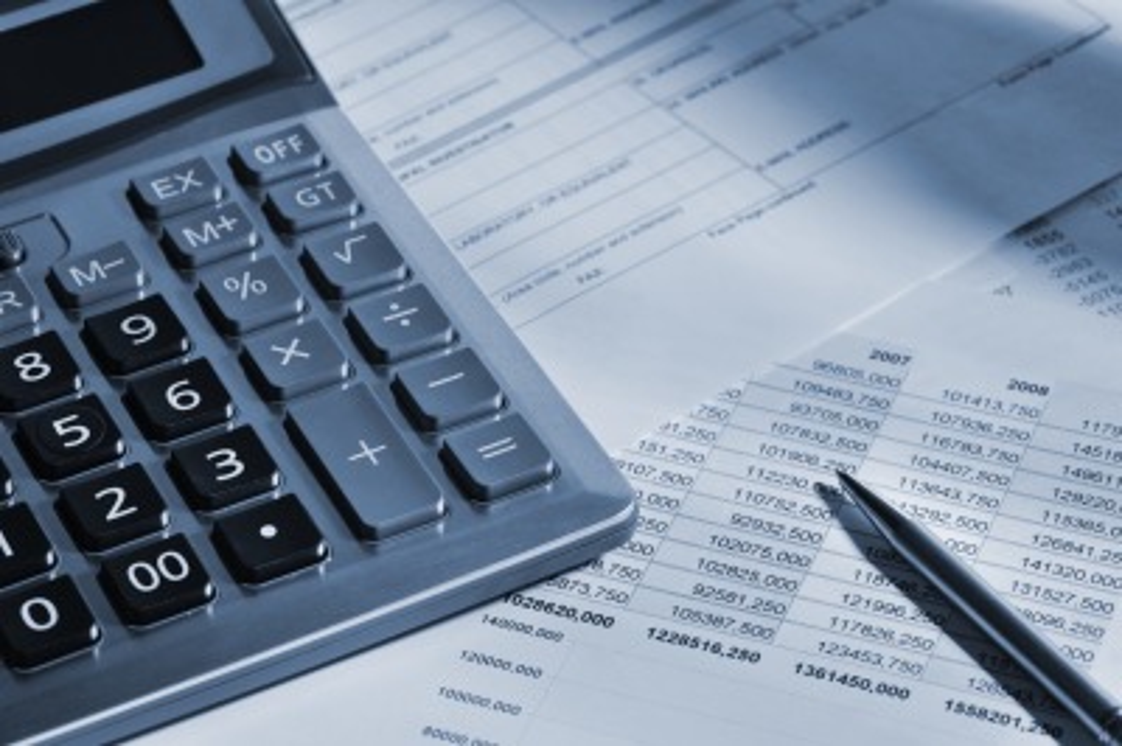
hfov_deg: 19.5
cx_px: 561
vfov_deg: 13.0
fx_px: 3270
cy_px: 373
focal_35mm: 105
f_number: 16
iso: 200
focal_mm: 105
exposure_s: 1/200
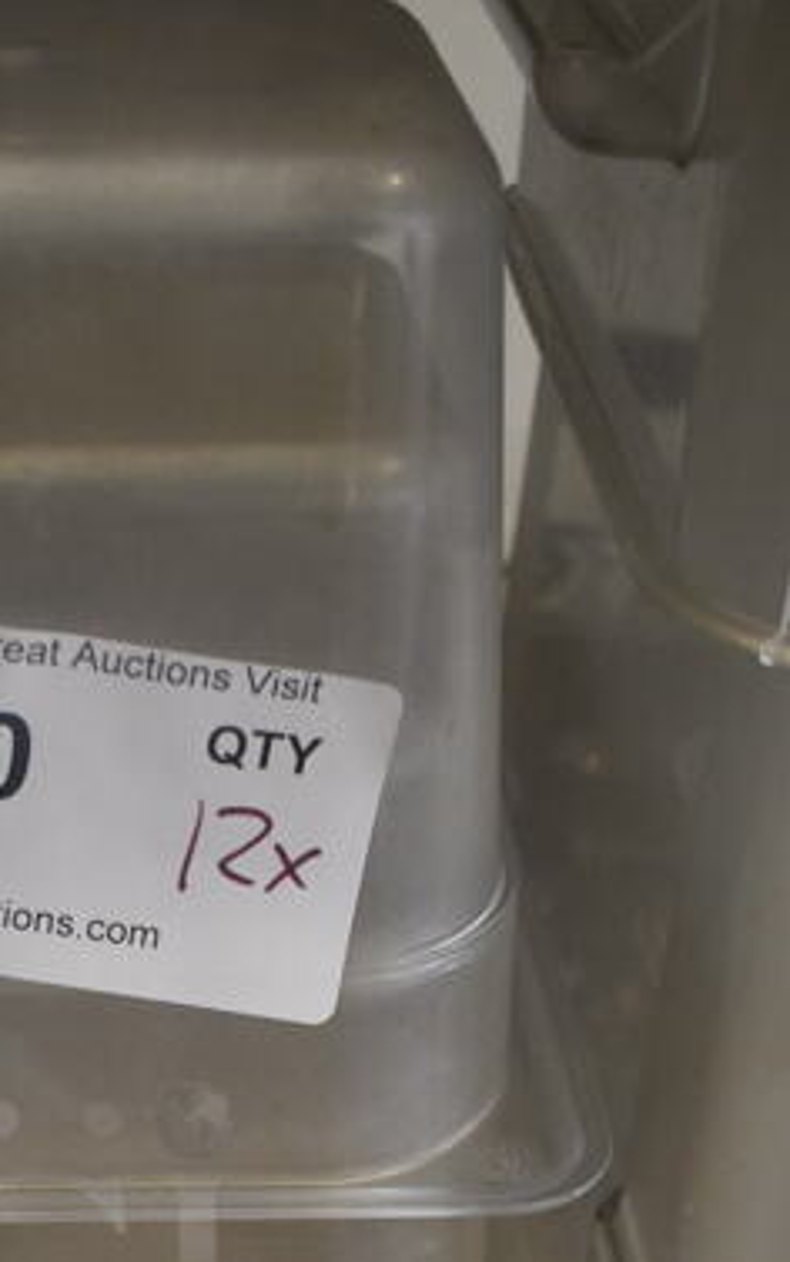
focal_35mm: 74
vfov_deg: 26.4
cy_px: 1257
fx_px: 2546
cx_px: 0
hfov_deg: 17.2
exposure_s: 1/125
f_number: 3.5
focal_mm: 20
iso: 1800
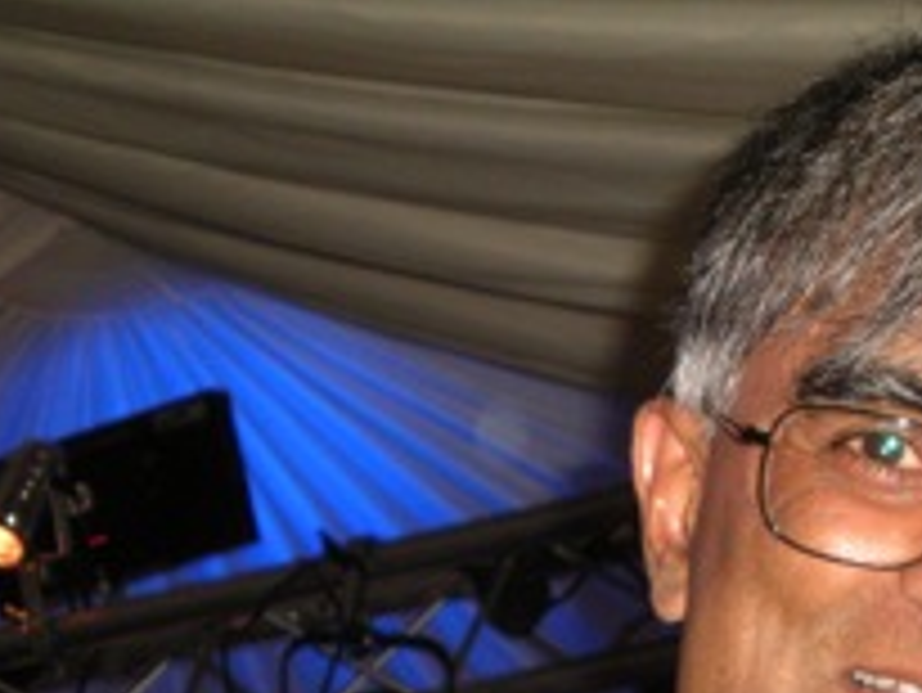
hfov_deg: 12.3
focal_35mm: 159
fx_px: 4237
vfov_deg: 9.3
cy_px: 738
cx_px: 832
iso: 281
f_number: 4.6
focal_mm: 12.3
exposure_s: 1/125
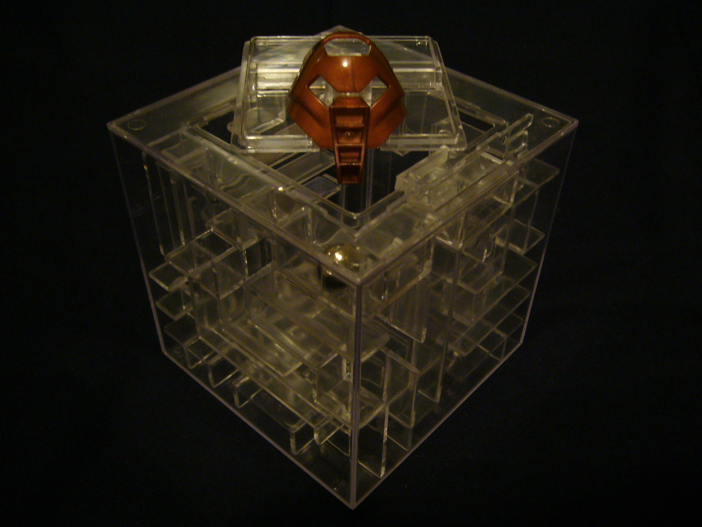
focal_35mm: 35
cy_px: 264
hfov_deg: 52.6
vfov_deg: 40.7
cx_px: 351
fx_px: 710
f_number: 2.8
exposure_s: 1/8
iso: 200
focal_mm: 5.8
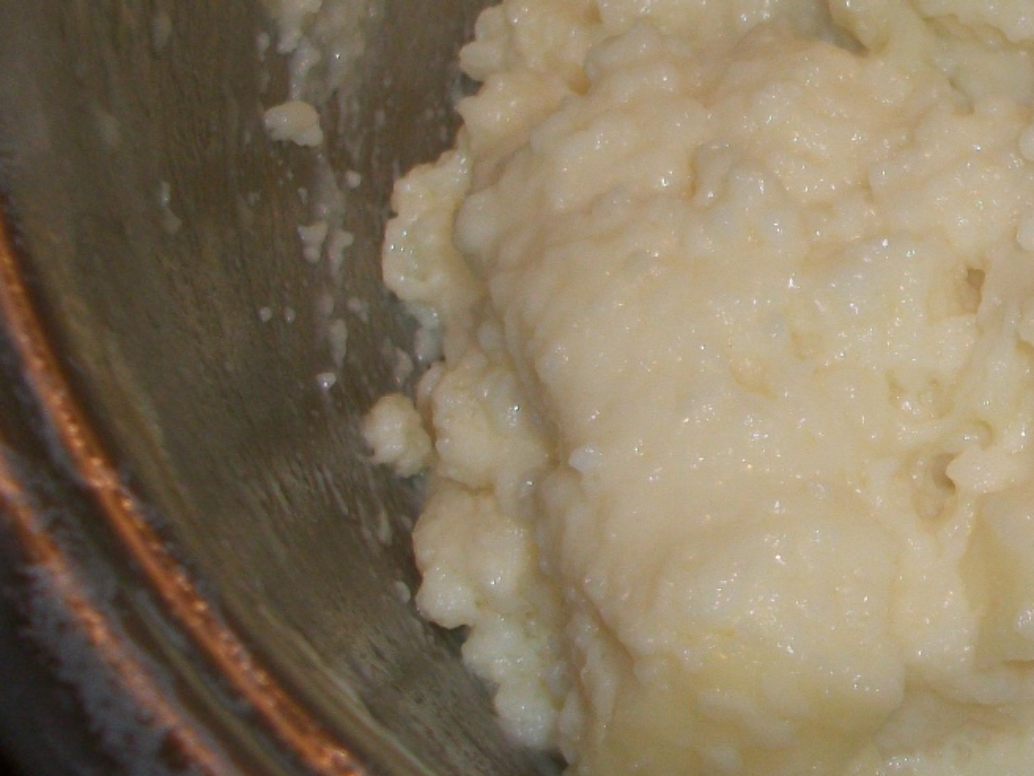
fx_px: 2300
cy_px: 98
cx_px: 1223
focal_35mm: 77
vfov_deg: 18.9
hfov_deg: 23.3
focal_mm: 5.7
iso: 125
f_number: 2.9
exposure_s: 1/40
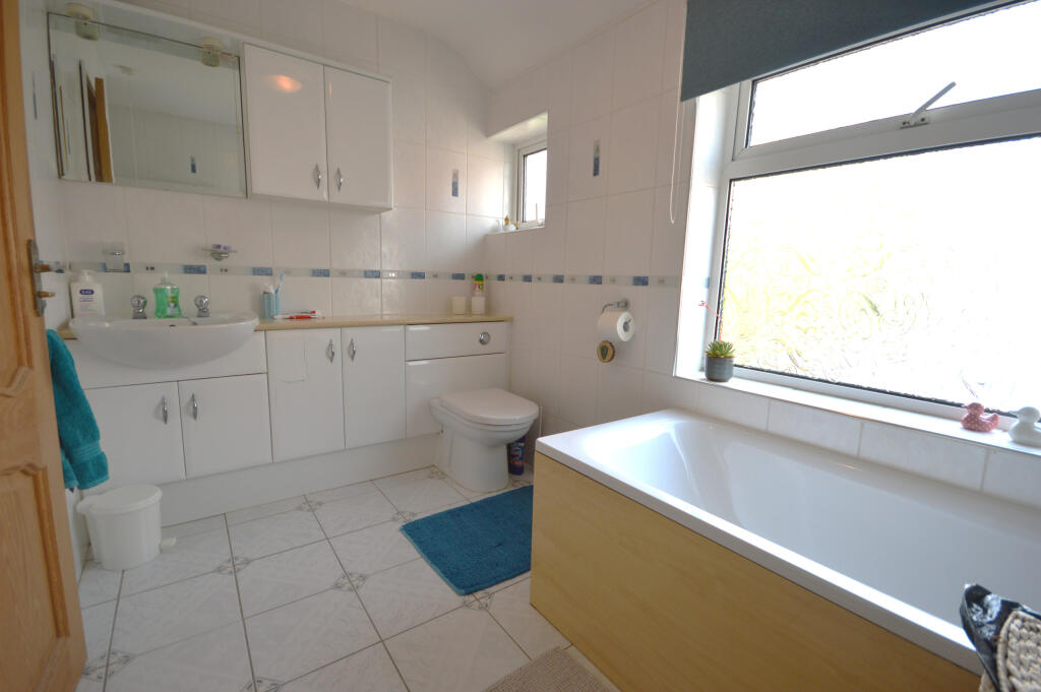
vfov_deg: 77.2
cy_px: 346
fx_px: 433
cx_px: 520
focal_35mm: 15
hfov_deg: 100.4
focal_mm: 10
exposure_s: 1/125
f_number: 5.6
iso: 250
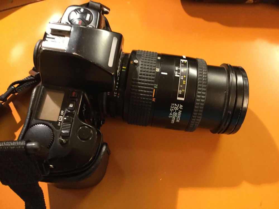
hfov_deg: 58.4
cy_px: 104
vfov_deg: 45.4
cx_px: 140
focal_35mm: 31
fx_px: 250
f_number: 2.4
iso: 250
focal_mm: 3.3
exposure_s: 1/17
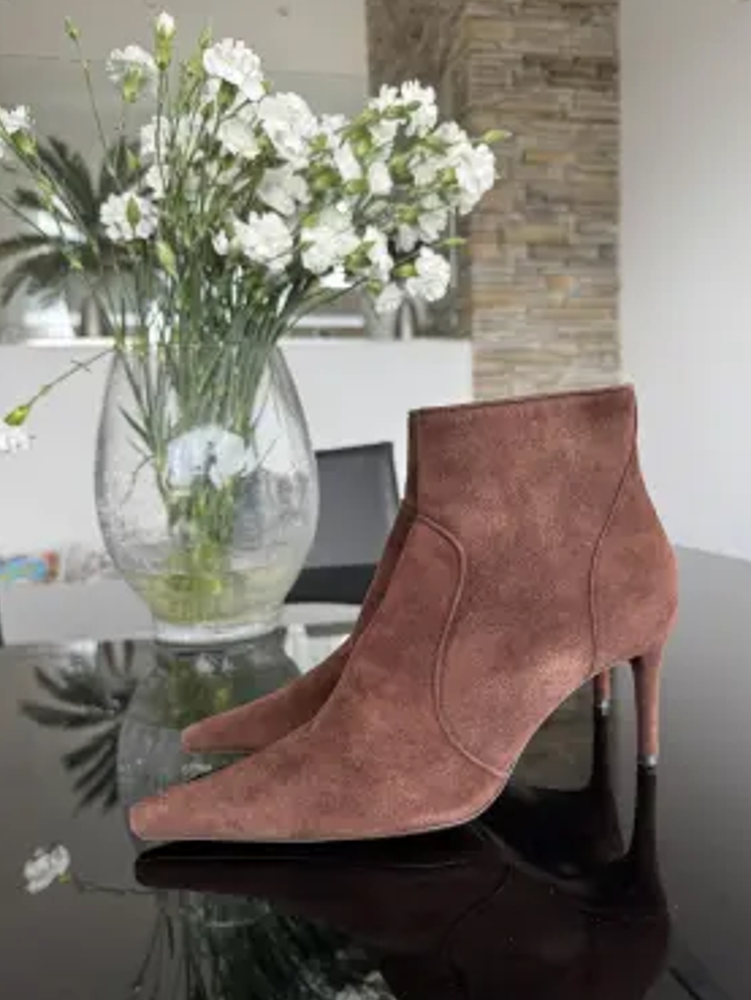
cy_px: 537
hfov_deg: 53.0
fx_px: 752
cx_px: 401
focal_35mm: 26
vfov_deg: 67.2
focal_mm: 6.76
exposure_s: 1/100
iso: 200
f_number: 1.78
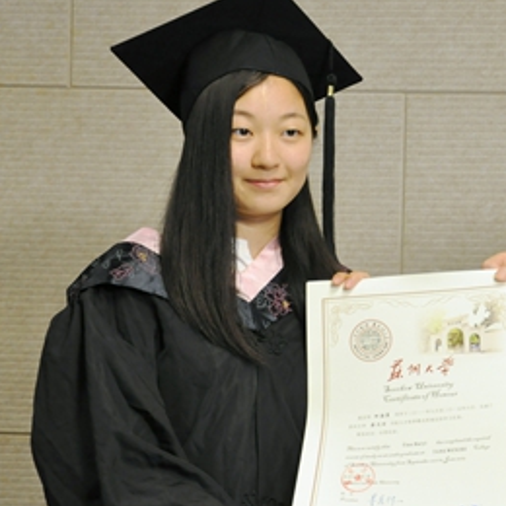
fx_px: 2431
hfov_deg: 11.8
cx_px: 485
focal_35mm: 147
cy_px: 250
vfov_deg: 11.9
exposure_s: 1/50
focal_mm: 50
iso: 800
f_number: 5
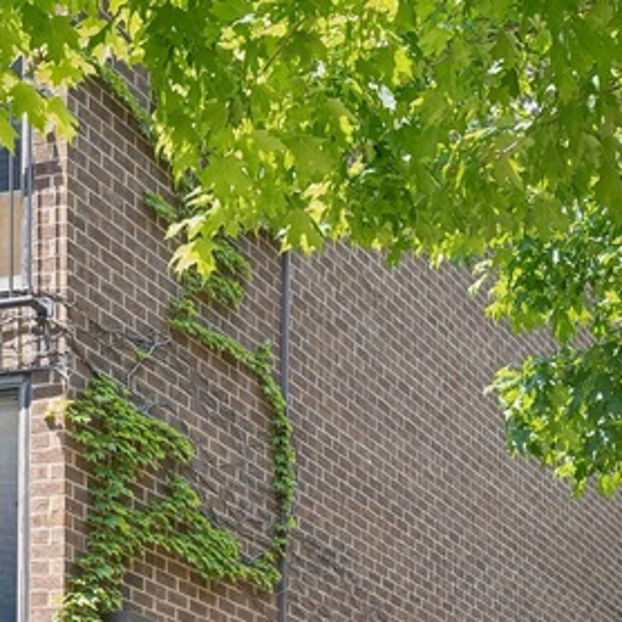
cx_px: 517
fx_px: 2013
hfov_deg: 17.4
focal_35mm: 99
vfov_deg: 16.7
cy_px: 785
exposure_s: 1/45
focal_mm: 20
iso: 200
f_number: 9.5
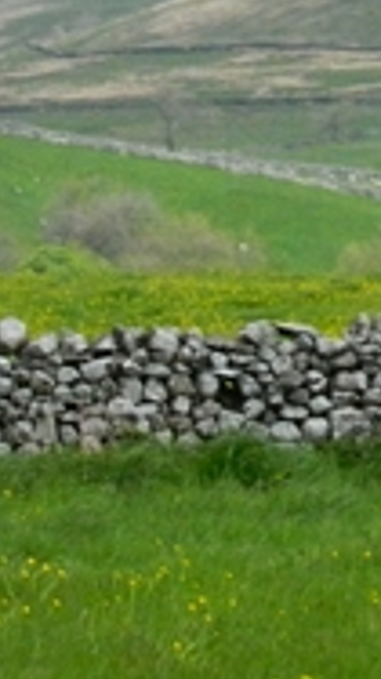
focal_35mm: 431
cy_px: -105
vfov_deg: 5.0
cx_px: 1052
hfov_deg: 2.8
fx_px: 7751
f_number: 10.2
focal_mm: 22.2
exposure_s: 1/1000
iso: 800
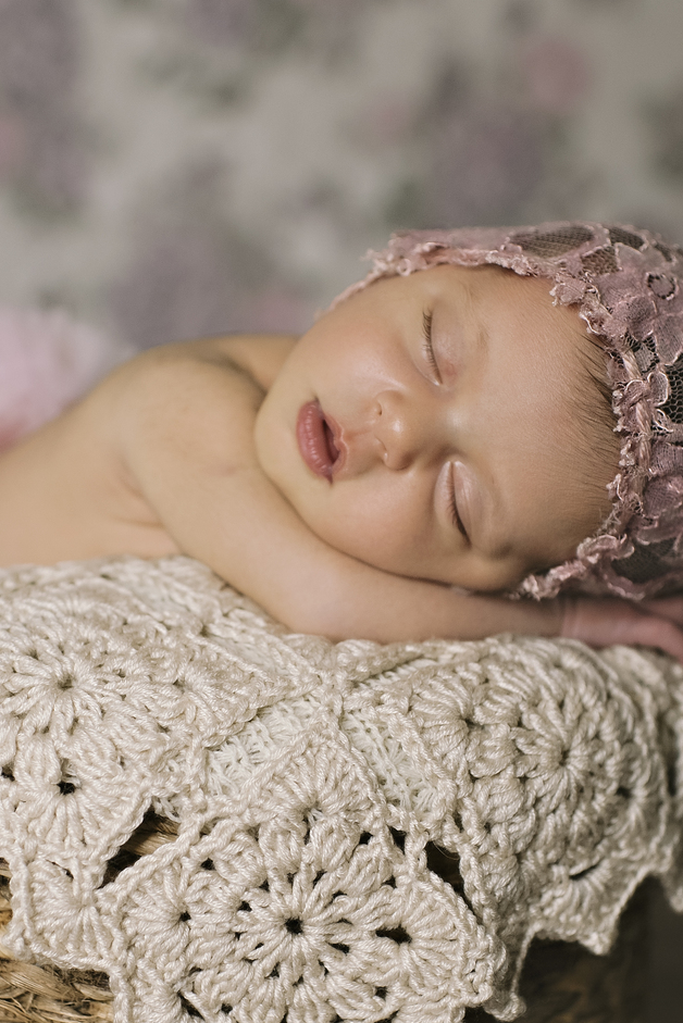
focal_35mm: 67
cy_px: 620
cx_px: 248
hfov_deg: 20.3
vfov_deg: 30.0
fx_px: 1905
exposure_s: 1/125
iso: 320
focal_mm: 35
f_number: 2.2
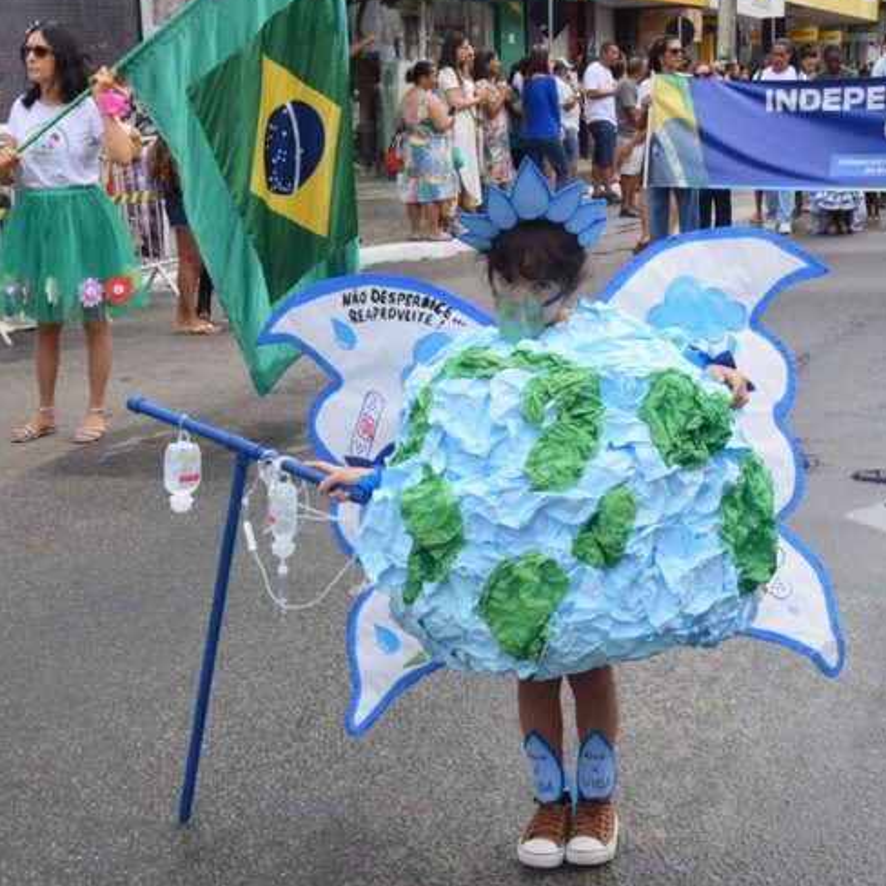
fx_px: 1795
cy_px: 443
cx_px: 446
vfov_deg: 27.7
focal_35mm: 62
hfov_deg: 27.7
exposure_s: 1/250
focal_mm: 32
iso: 220
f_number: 8
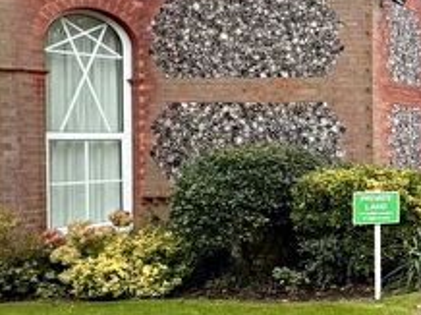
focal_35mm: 45
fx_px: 547
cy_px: 146
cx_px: 610
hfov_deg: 29.0
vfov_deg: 32.1
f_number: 2.2
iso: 40
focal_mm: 2.22
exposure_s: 1/271
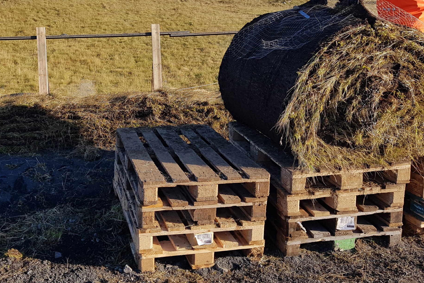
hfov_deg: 49.8
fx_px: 448
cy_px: 82
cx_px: 141
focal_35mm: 38
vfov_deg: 34.5
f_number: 1.7
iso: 50
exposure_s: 1/1448
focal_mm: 4.2
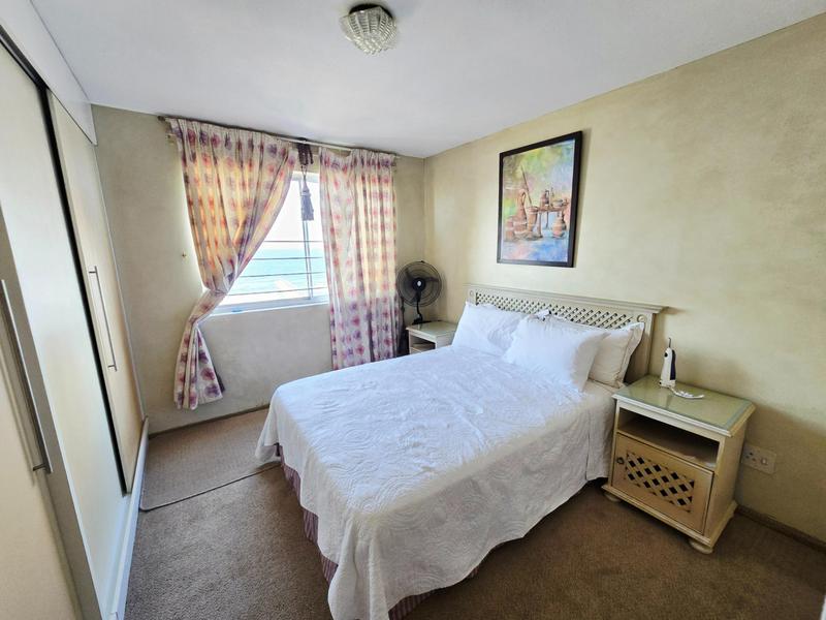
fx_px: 310
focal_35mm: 13
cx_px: 413
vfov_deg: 89.9
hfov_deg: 106.2
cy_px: 310
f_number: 2.2
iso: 80
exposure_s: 1/50.3
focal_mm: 2.2
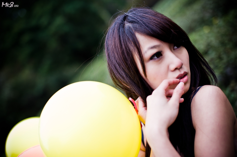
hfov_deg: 39.6
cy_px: 78
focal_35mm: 50
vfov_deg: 26.9
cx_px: 118
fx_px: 329
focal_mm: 50
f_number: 2
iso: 320
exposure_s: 1/1250
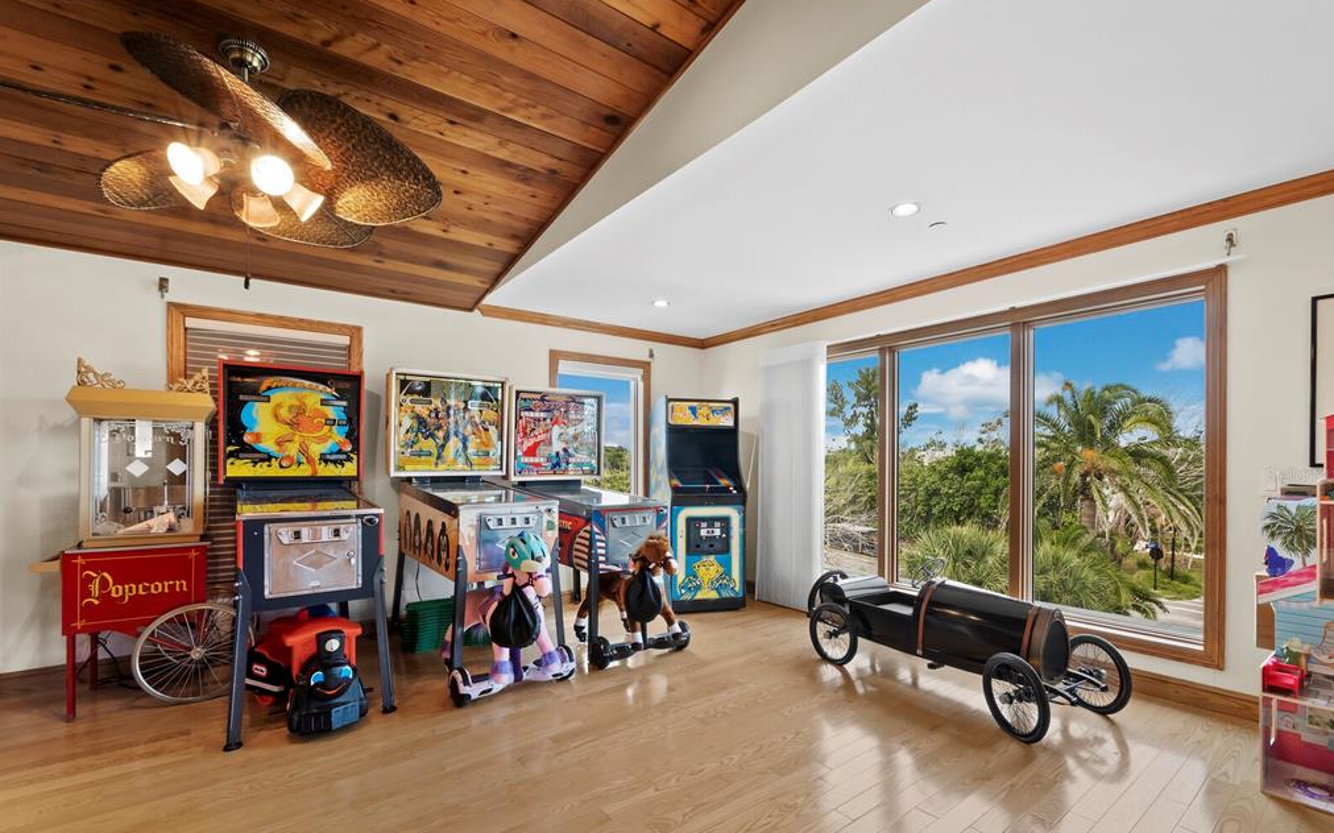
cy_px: 474
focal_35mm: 15
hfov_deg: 101.5
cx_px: 672
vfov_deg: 74.4
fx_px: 545
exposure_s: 1/6
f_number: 10
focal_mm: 7
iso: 400
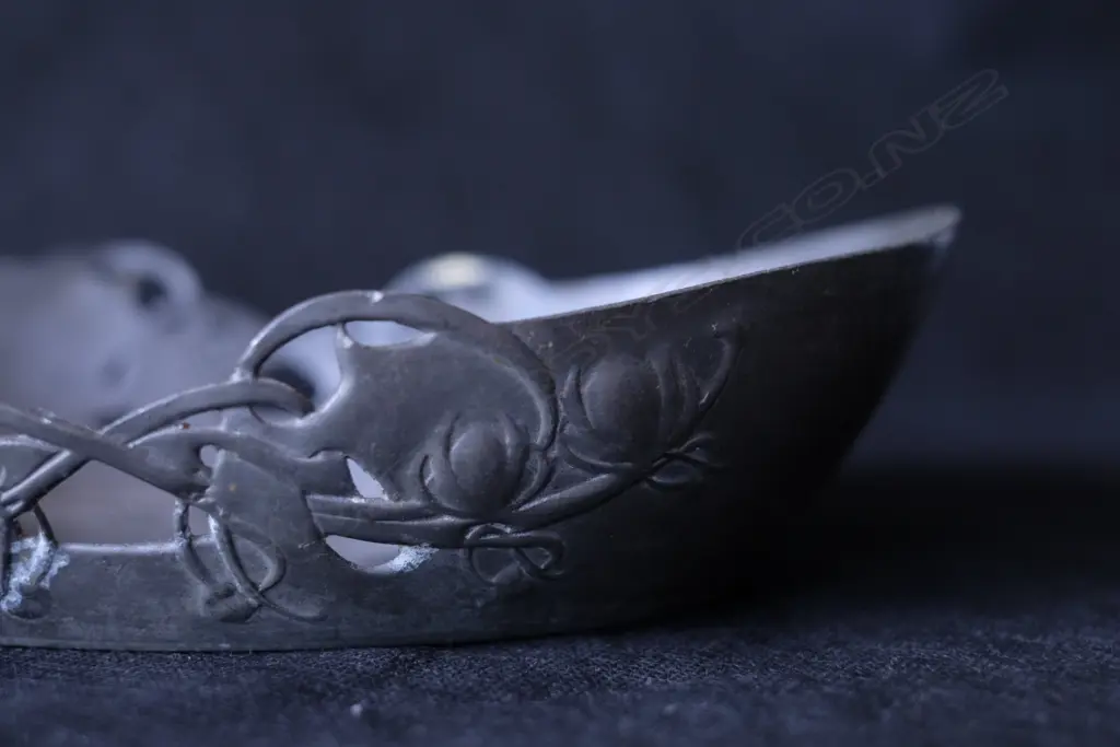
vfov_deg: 25.5
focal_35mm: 53
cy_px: 374
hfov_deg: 37.5
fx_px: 1649
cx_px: 560
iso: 1250
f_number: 2.8
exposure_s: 1/125
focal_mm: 35
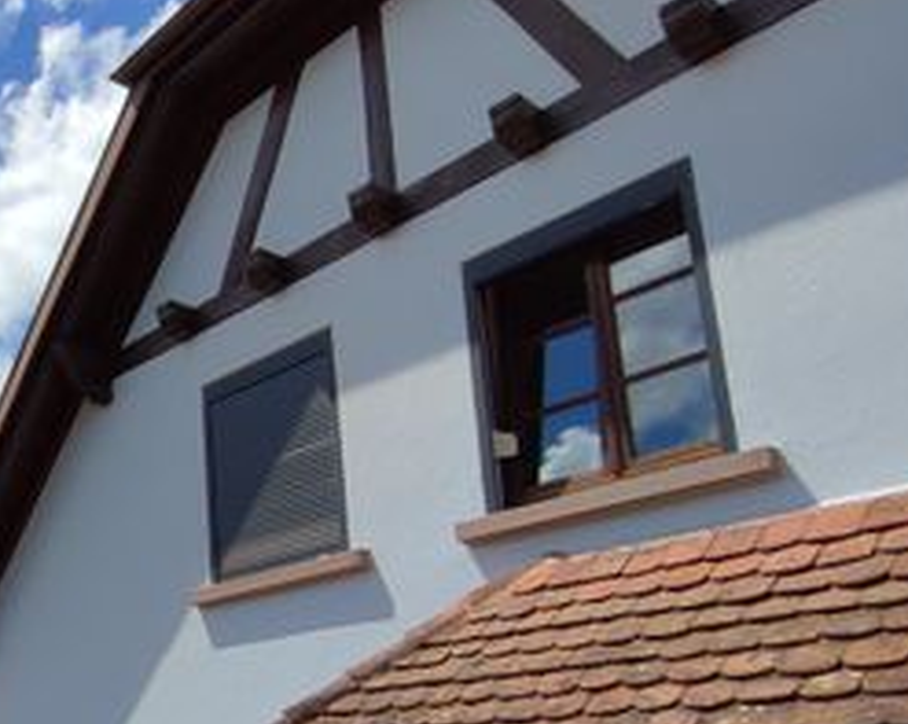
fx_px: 1020
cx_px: -169
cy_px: 619
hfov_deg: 37.1
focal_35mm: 38
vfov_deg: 37.1
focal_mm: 1.65
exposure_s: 1/2150
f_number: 2.2
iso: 50
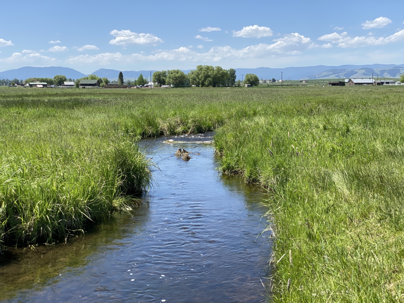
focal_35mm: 52
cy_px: 152
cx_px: 202
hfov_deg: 36.8
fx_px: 607
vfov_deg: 28.0
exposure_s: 1/1199
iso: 20
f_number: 2
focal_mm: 6
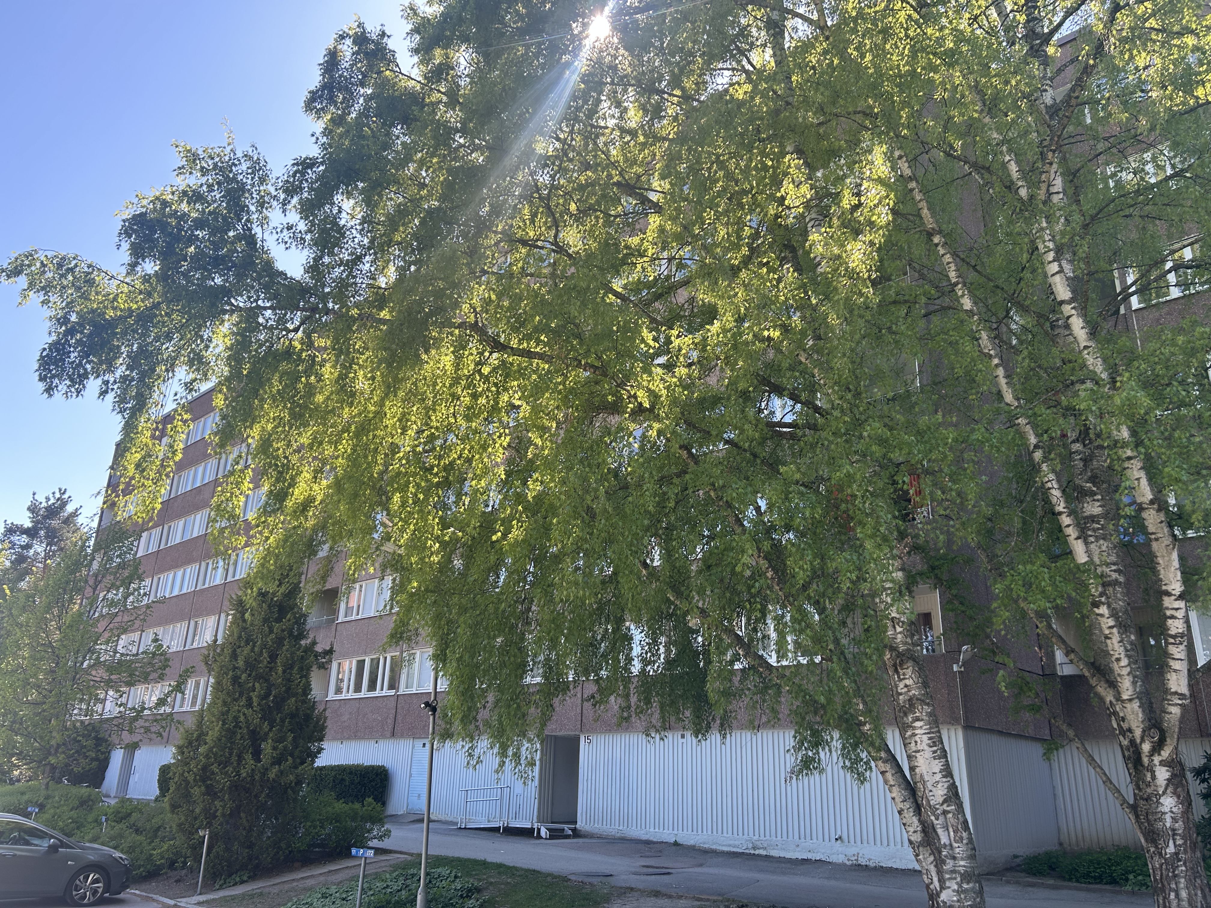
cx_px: 606
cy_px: 454
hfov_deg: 67.3
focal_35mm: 26
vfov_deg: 53.1
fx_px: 910
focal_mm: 5.7
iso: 50
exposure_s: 1/526
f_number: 1.5
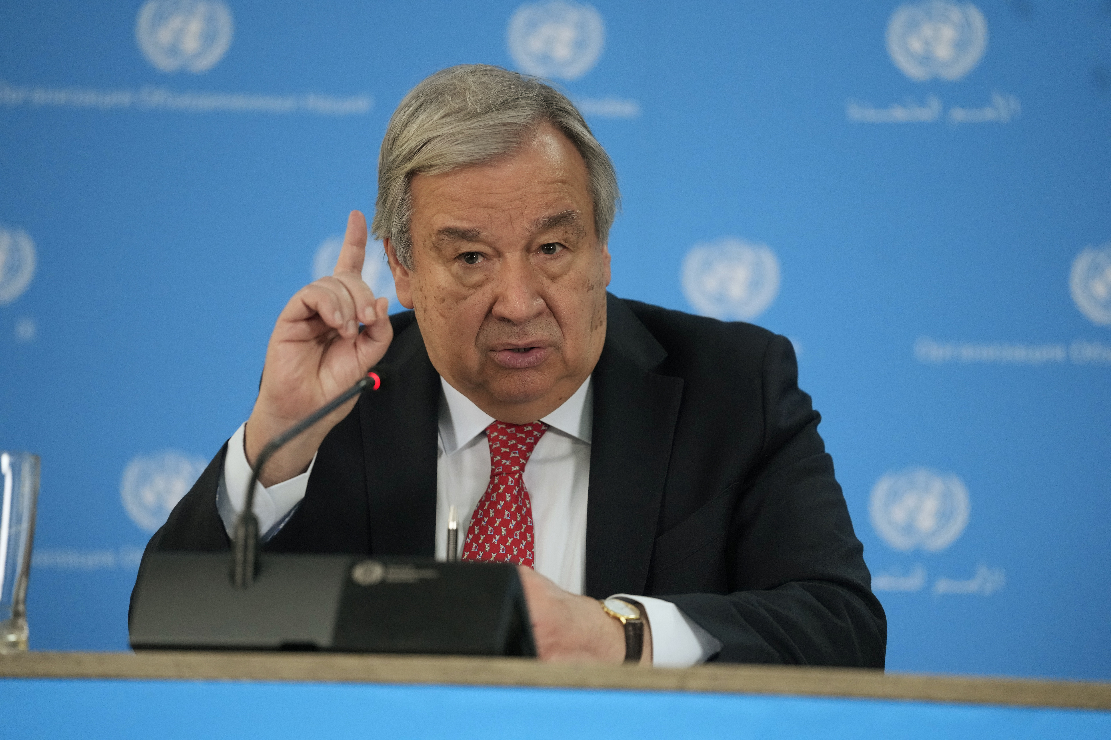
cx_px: 556
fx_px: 6172
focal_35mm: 200
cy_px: 370
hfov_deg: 10.3
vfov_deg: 6.9
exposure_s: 1/1000
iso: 4000
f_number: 2.8
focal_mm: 200
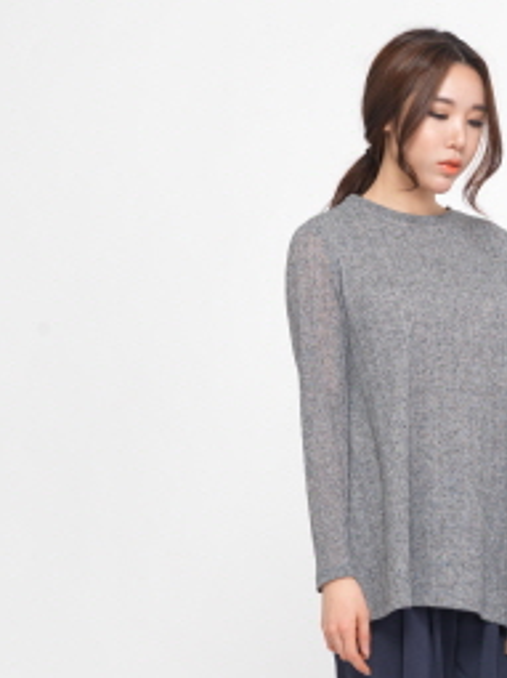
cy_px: 417
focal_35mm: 146
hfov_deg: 10.1
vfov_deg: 13.5
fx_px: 2854
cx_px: 396
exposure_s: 1/250
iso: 100
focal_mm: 80
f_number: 9
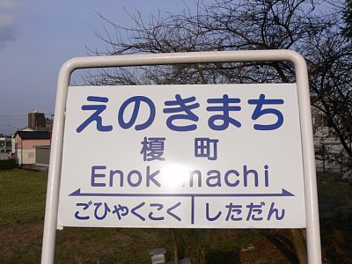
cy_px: 132
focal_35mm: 37
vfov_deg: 38.7
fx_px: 376
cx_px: 176
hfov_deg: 50.1
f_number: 6.3
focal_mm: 7.9
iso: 80
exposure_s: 1/400
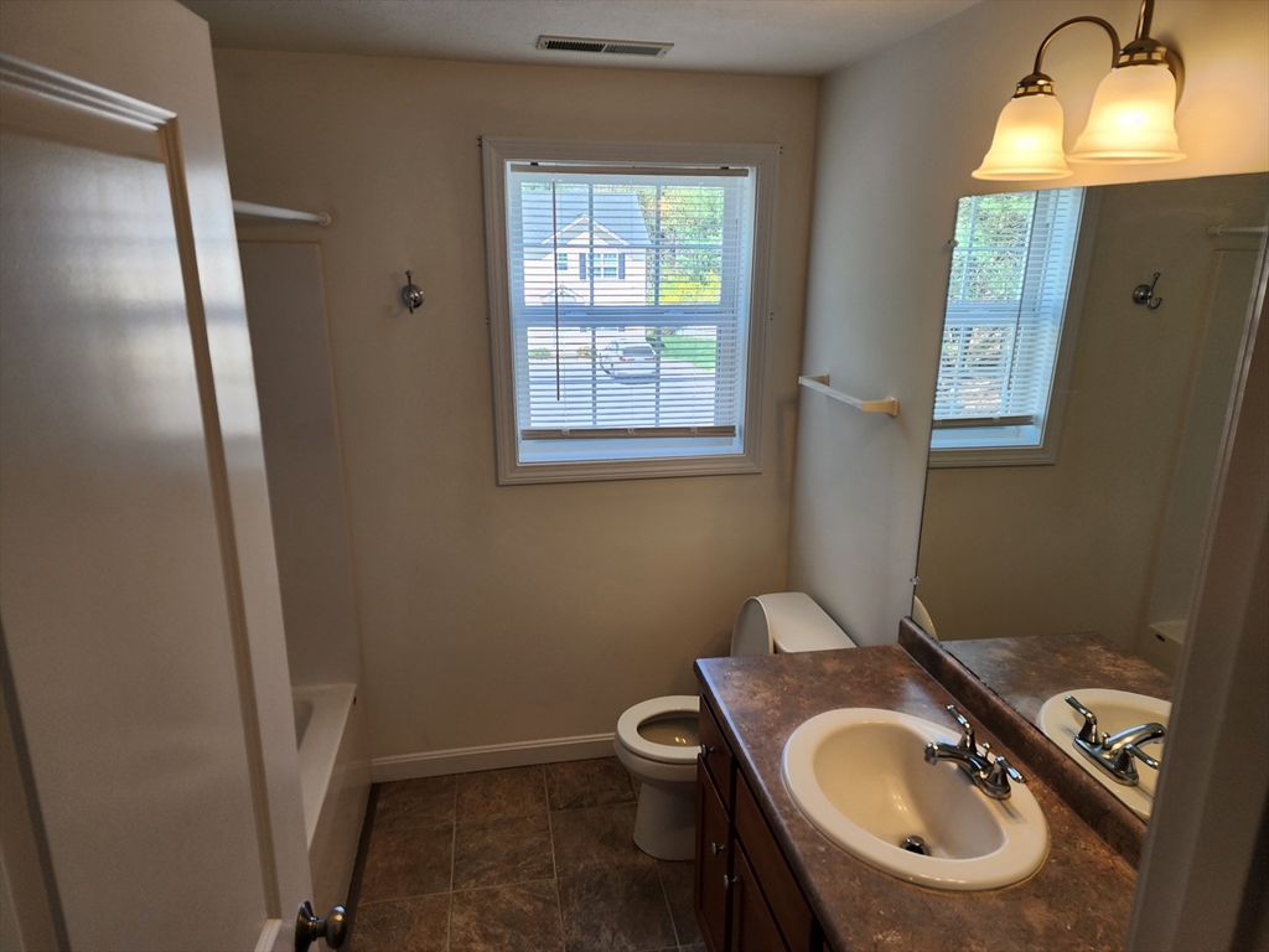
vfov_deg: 58.9
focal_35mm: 23
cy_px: 476
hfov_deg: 73.9
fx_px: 843
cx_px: 634
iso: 64
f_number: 1.8
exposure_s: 1/180
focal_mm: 6.4
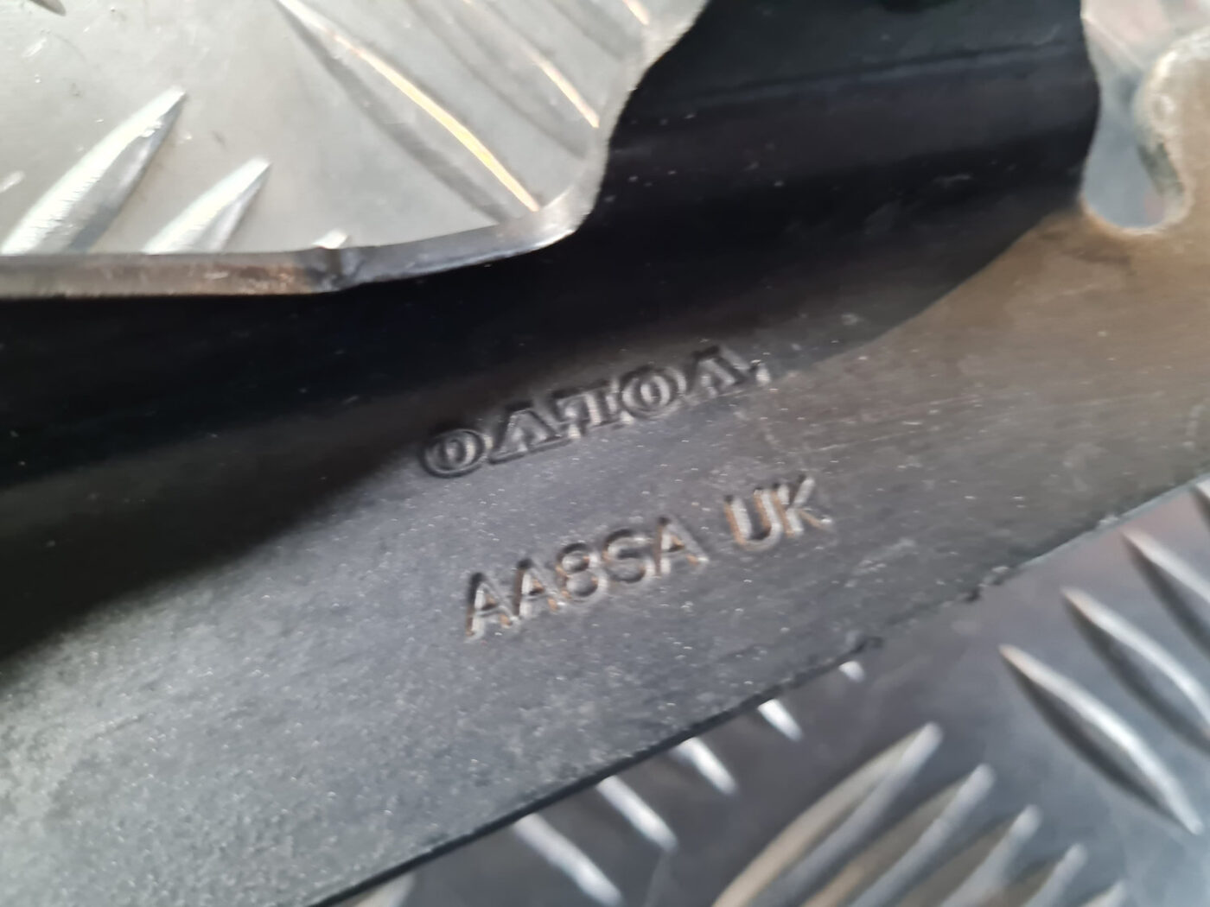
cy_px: 454
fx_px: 909
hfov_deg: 67.3
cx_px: 605
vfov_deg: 53.1
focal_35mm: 26
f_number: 1.8
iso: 640
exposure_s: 1/33
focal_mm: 5.4
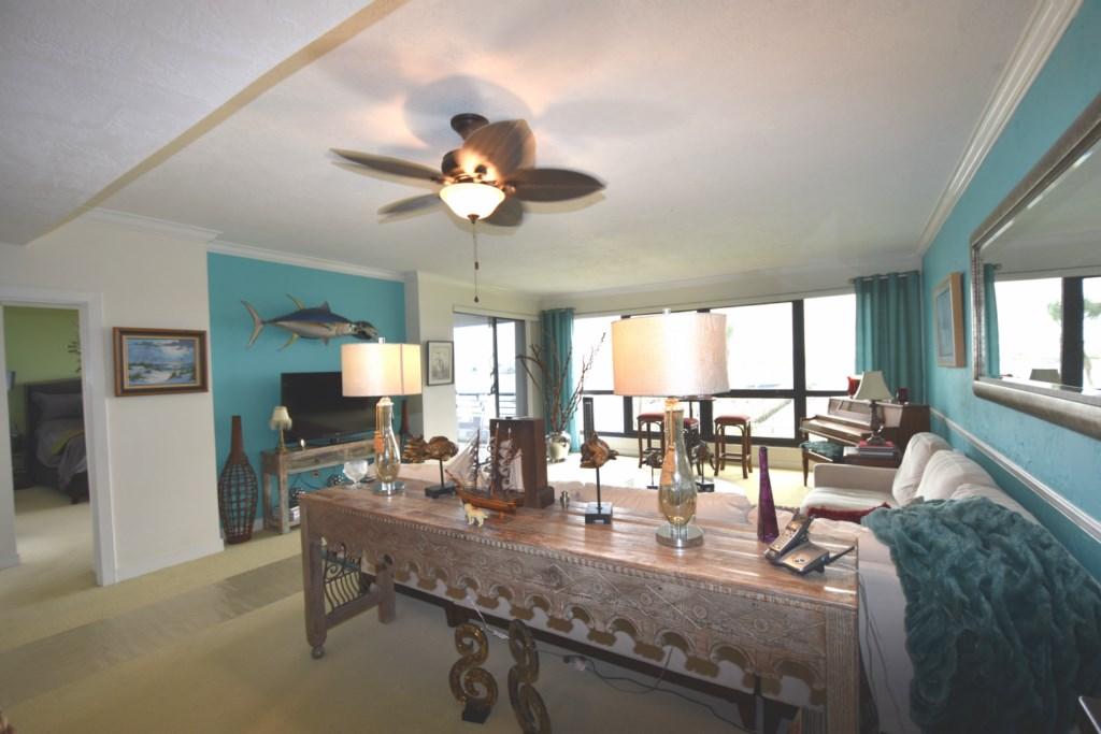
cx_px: 550
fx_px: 459
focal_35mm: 15
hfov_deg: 100.4
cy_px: 367
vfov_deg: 77.3
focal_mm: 10
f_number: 4.5
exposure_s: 1/80
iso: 200
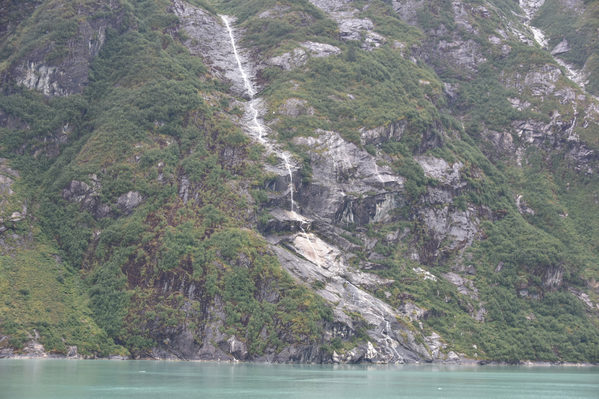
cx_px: 300
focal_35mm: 62
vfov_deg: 21.9
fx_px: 1032
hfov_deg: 32.4
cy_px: 200
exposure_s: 1/125
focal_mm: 62
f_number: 4.8
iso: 500
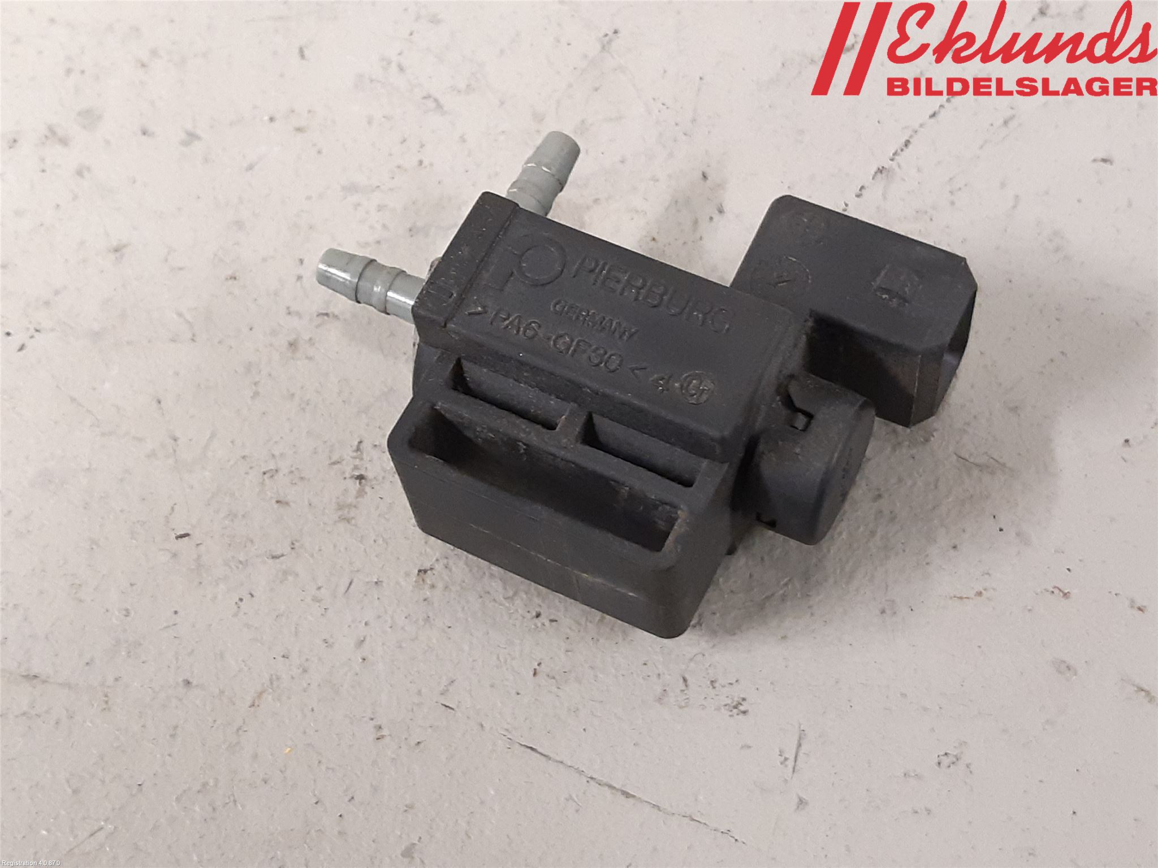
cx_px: 579
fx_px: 870
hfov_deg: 67.3
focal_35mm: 26
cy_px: 434
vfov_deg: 53.1
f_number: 1.7
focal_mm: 3.93
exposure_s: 1/33
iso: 250
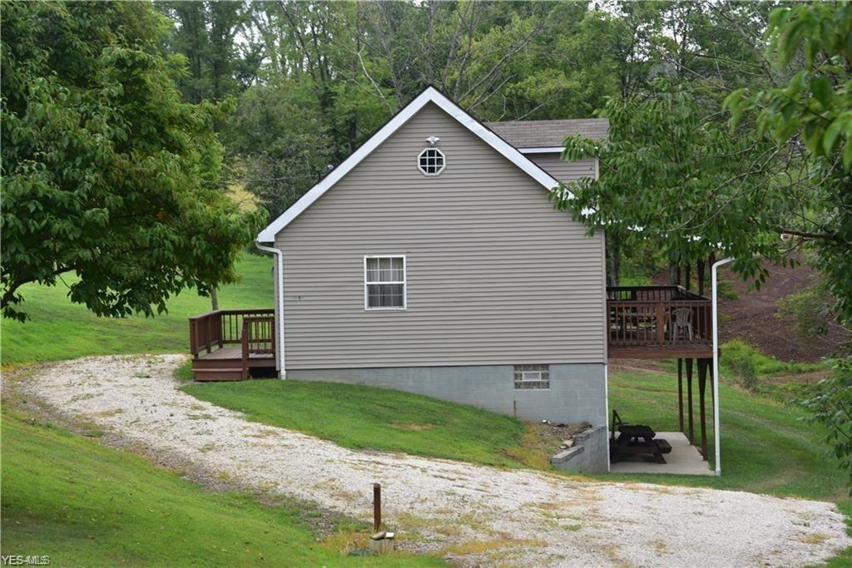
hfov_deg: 22.1
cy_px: 284
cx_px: 426
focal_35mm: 92
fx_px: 2177
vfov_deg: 14.9
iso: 400
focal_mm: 92
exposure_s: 1/60
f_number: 8
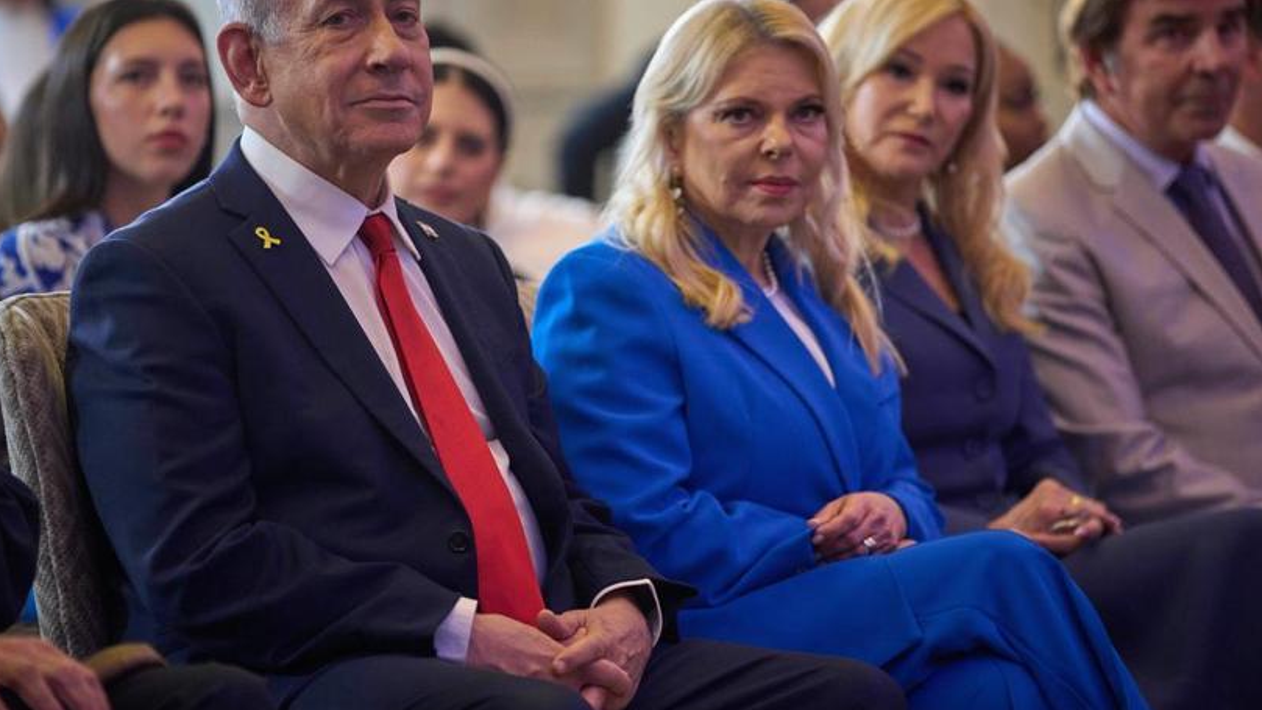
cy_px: 307
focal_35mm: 209
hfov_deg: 10.3
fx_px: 6994
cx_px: 640
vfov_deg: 5.8
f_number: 2.8
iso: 2000
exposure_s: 1/400
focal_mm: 194
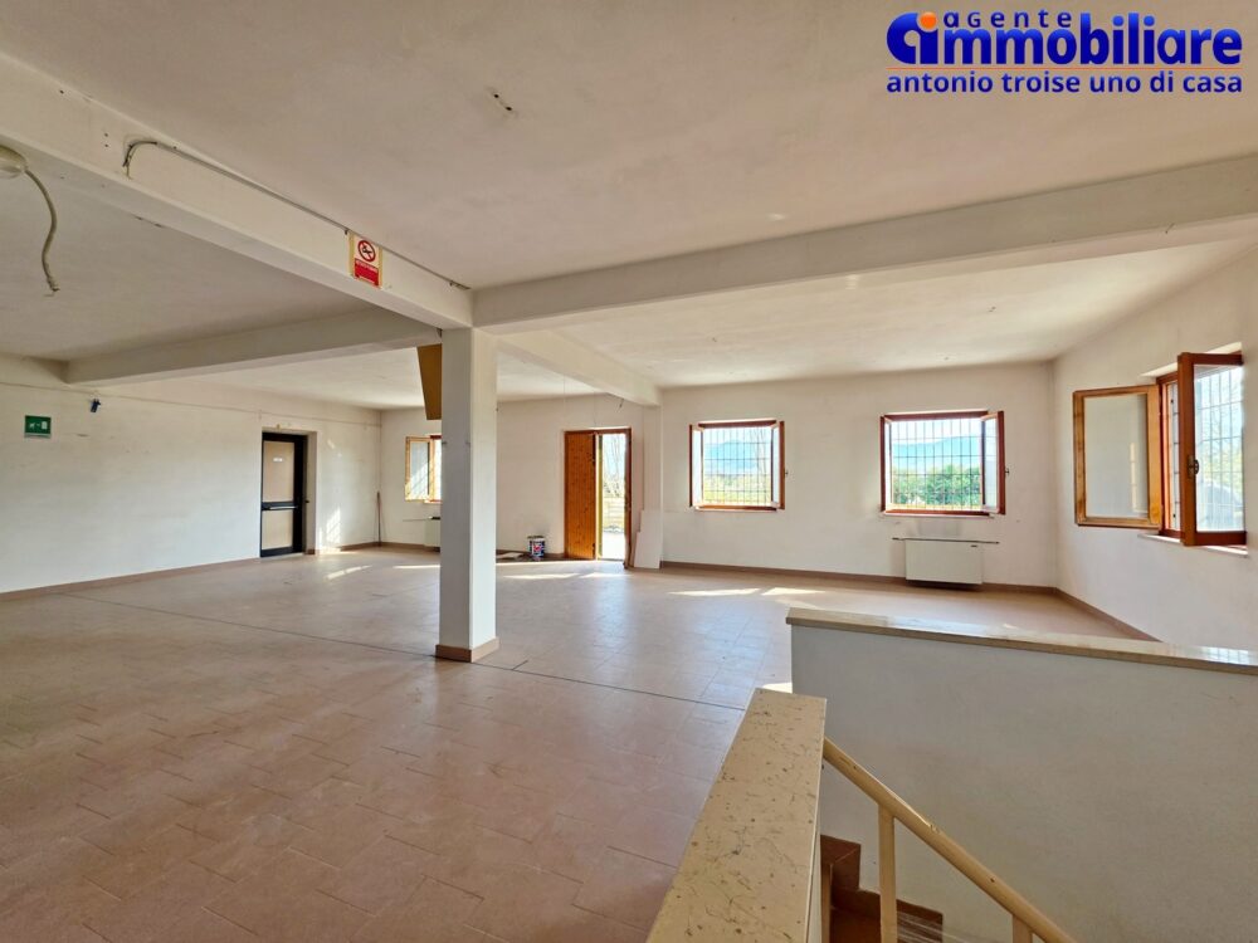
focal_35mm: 13
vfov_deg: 89.9
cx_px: 629
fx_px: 472
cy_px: 472
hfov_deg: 106.2
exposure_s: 1/100
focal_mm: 2.2
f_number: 1.9
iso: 40
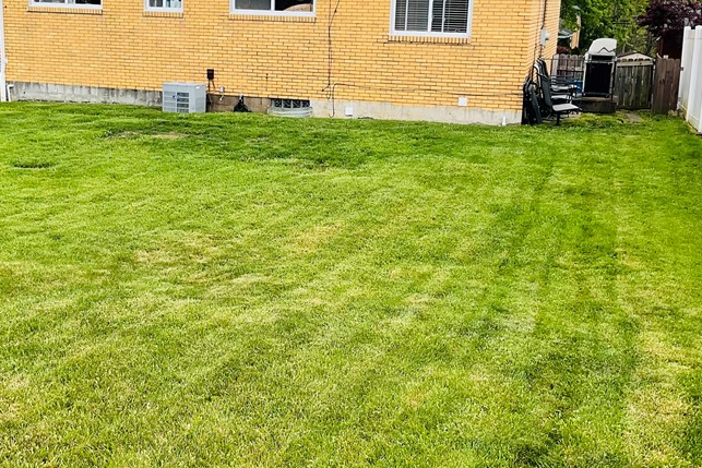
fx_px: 936
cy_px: 197
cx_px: 283
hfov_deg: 40.9
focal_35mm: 48
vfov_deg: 28.1
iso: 16
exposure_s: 1/415
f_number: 1.8
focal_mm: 3
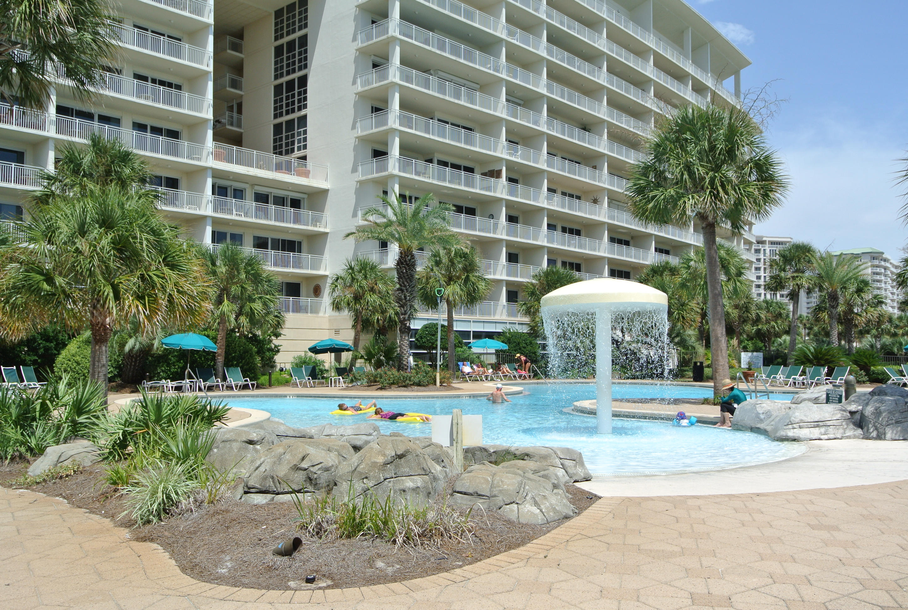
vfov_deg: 42.5
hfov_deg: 60.2
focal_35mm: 31
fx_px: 783
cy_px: 305
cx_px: 454
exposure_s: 1/500
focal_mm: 11.5
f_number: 5.6
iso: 100
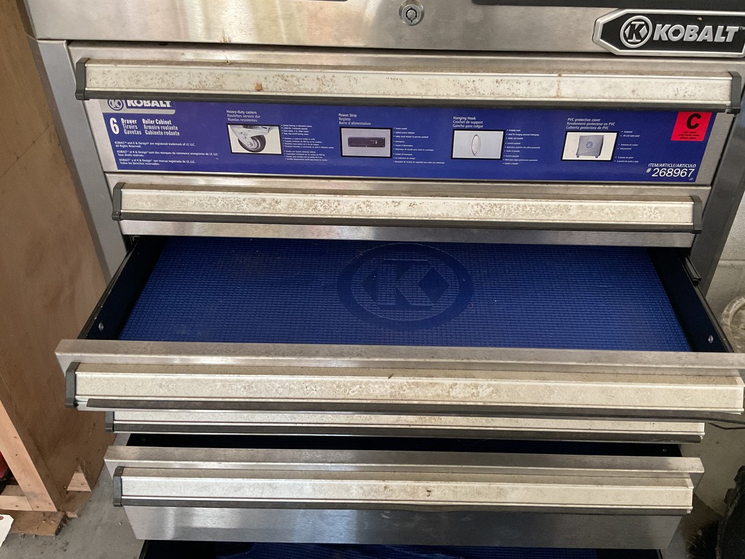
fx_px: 689
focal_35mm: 32
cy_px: 266
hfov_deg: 56.7
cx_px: 408
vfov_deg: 44.1
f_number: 1.8
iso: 250
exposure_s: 1/60
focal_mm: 3
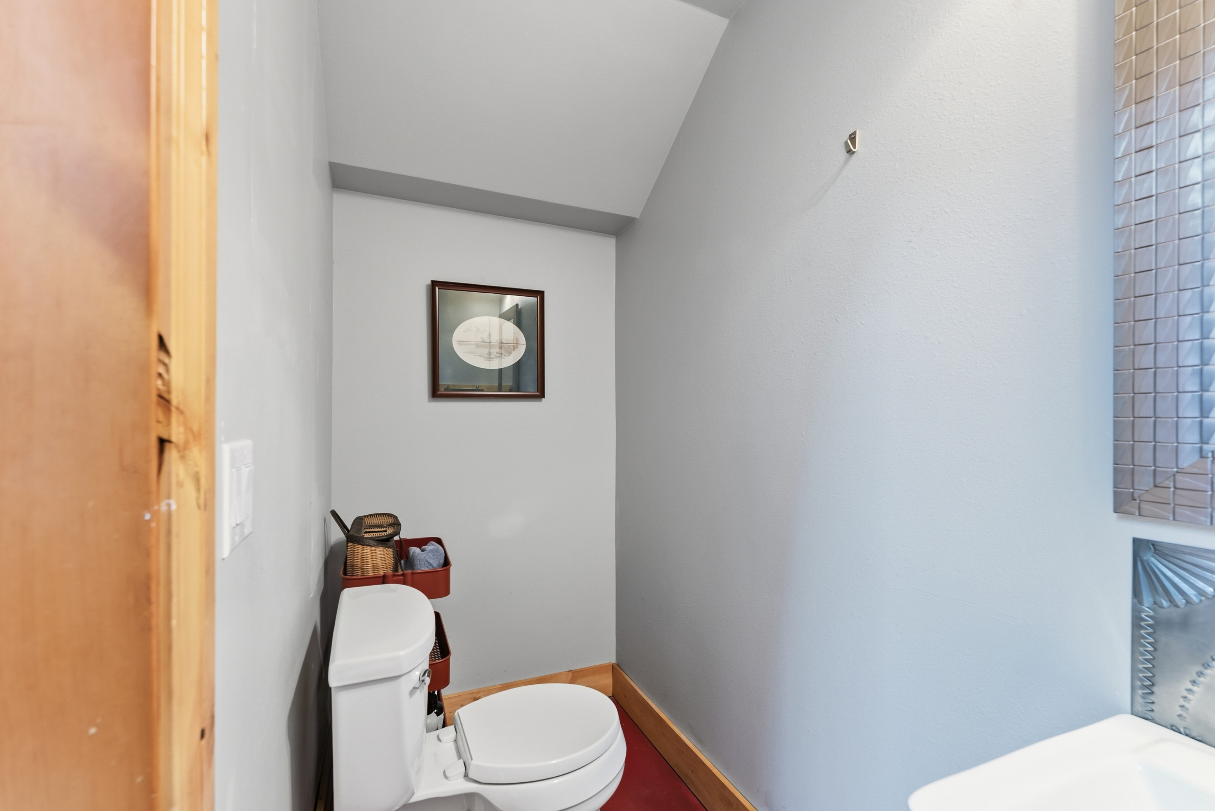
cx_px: 608
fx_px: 496
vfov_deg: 78.5
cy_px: 406
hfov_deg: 101.5
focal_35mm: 15
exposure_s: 1/15
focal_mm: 14.7
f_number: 6.3
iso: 320
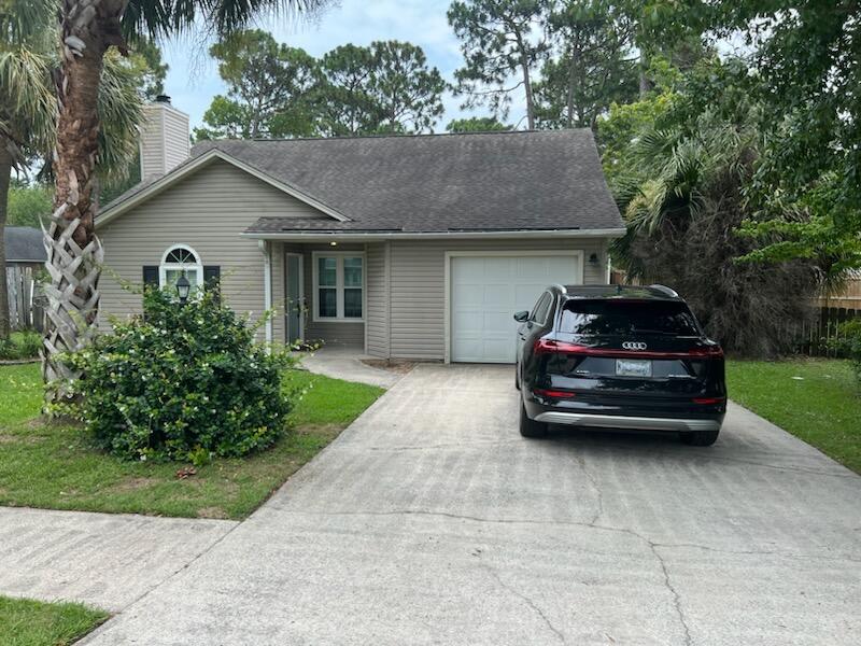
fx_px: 647
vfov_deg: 53.1
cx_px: 430
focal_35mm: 26
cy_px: 323
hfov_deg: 67.3
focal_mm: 5.7
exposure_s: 1/1511
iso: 50
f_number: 1.5
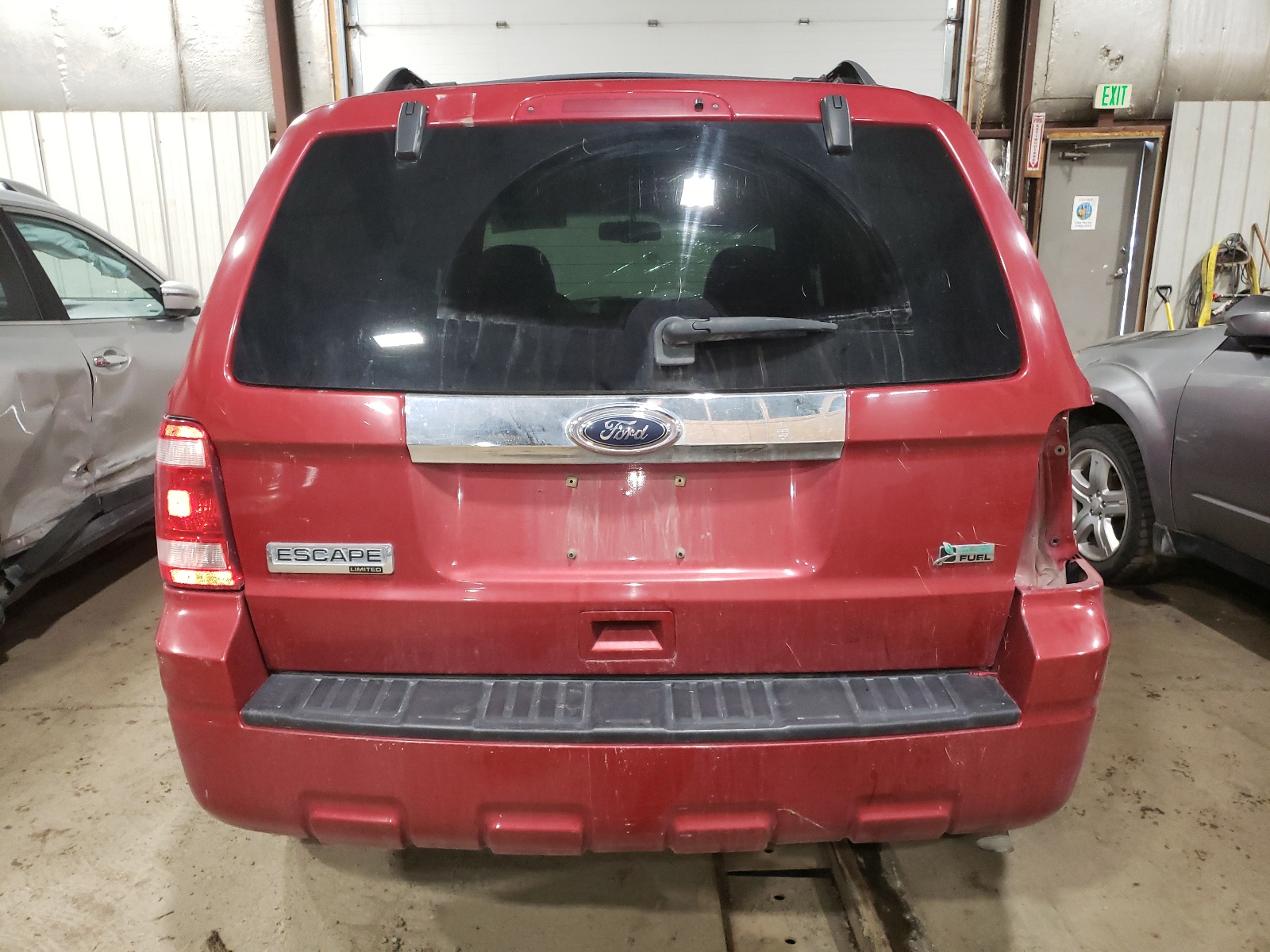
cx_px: 635
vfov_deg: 53.1
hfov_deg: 67.3
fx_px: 954
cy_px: 476
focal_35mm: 26
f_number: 1.5
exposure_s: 1/40
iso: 307
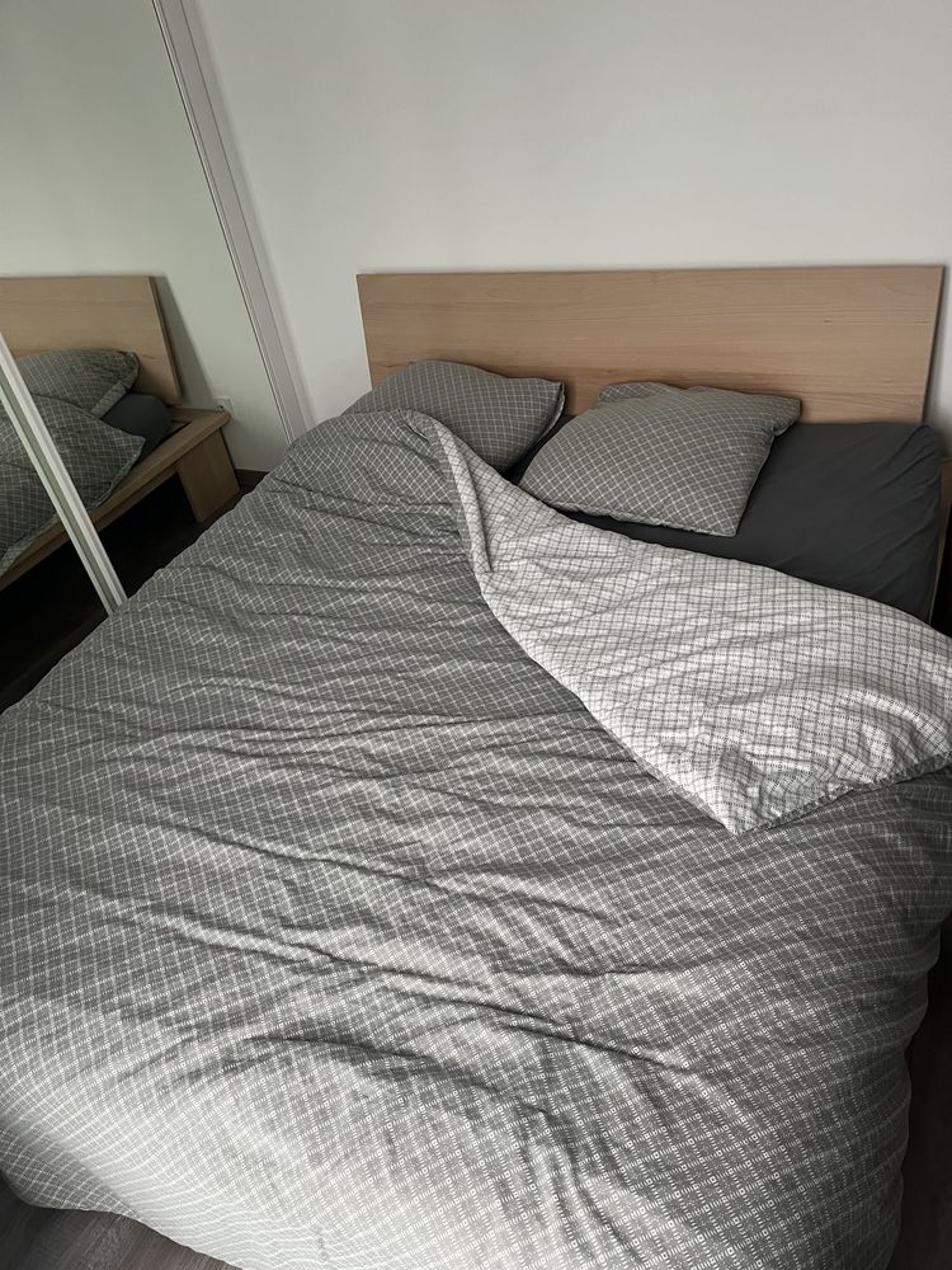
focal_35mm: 26
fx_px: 953
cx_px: 476
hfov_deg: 53.1
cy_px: 635
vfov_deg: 67.3
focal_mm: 5.1
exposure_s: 1/50
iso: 250
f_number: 1.6
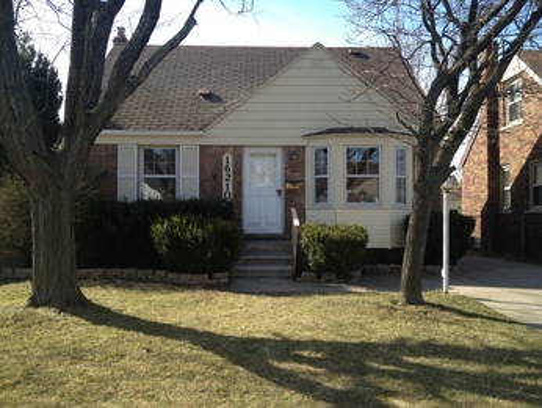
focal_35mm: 35
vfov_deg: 40.7
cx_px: 271
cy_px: 204
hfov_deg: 52.6
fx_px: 548
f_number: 2.4
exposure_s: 1/569
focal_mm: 4.28
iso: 50
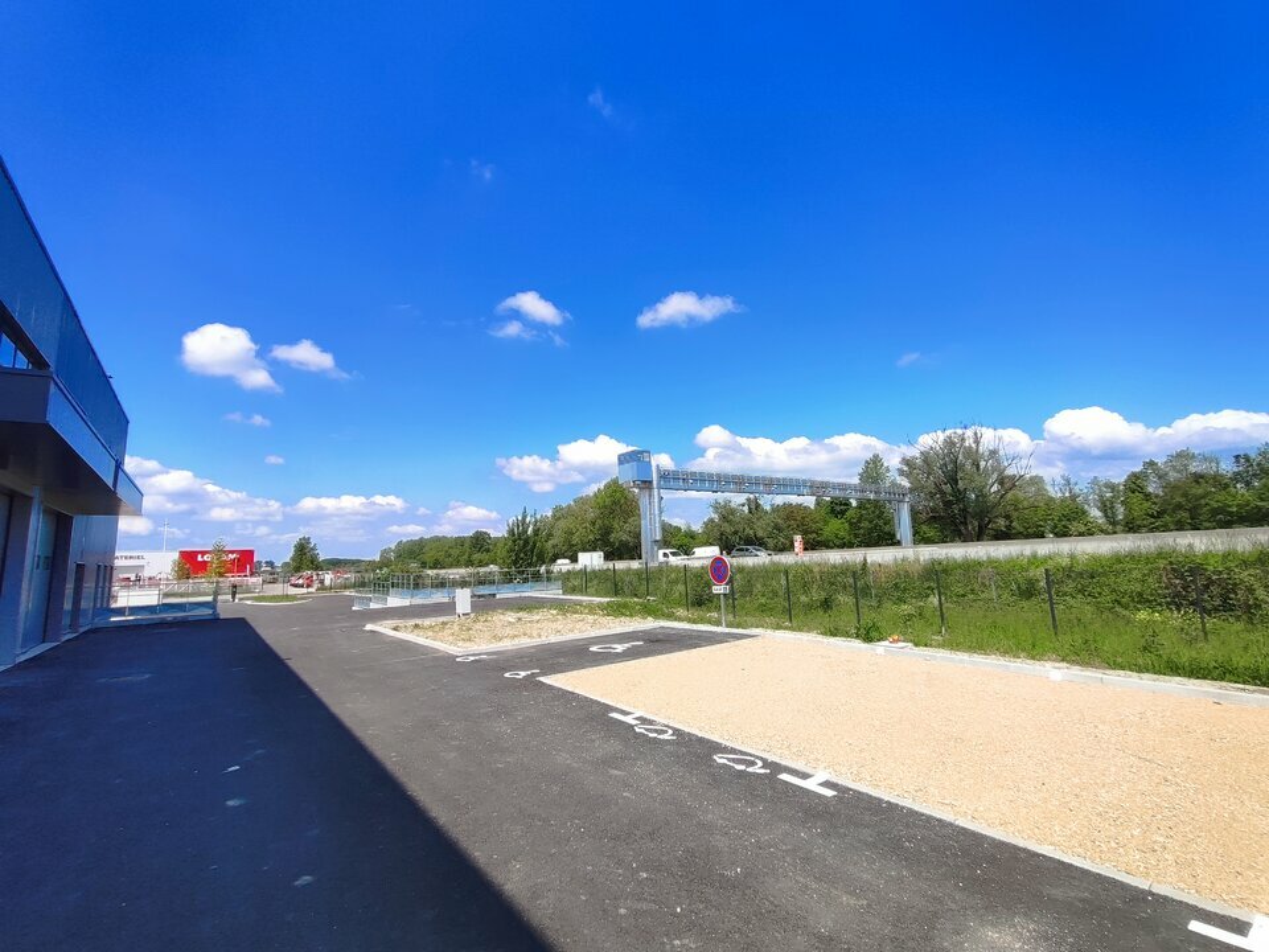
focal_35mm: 13
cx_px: 634
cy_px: 476
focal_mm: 1.66
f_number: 2.2
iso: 50
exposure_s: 1/1132
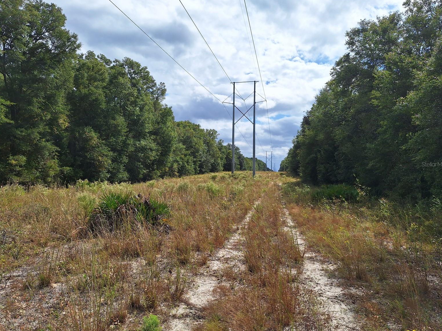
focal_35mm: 24
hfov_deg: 71.6
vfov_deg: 56.8
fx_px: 306
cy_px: 164
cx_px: 218
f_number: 1.8
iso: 40
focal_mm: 5.54
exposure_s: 1/6250
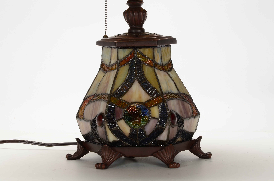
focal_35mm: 158
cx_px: 137
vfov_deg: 8.7
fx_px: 1196
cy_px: 90
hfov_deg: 13.1
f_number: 16
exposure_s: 1/160
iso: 200
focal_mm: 105
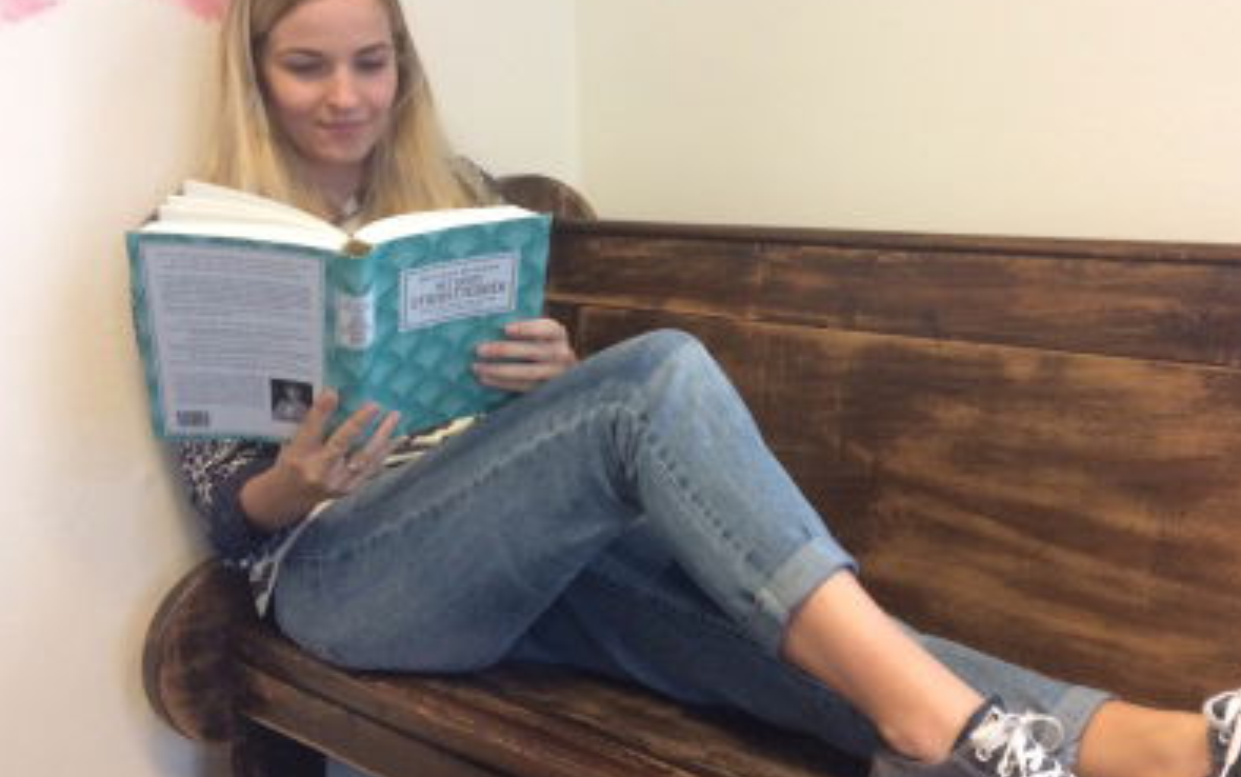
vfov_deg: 32.8
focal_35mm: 39
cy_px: 371
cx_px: 729
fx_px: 1320
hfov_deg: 50.1
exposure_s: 1/33
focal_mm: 4.15
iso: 320
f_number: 2.2
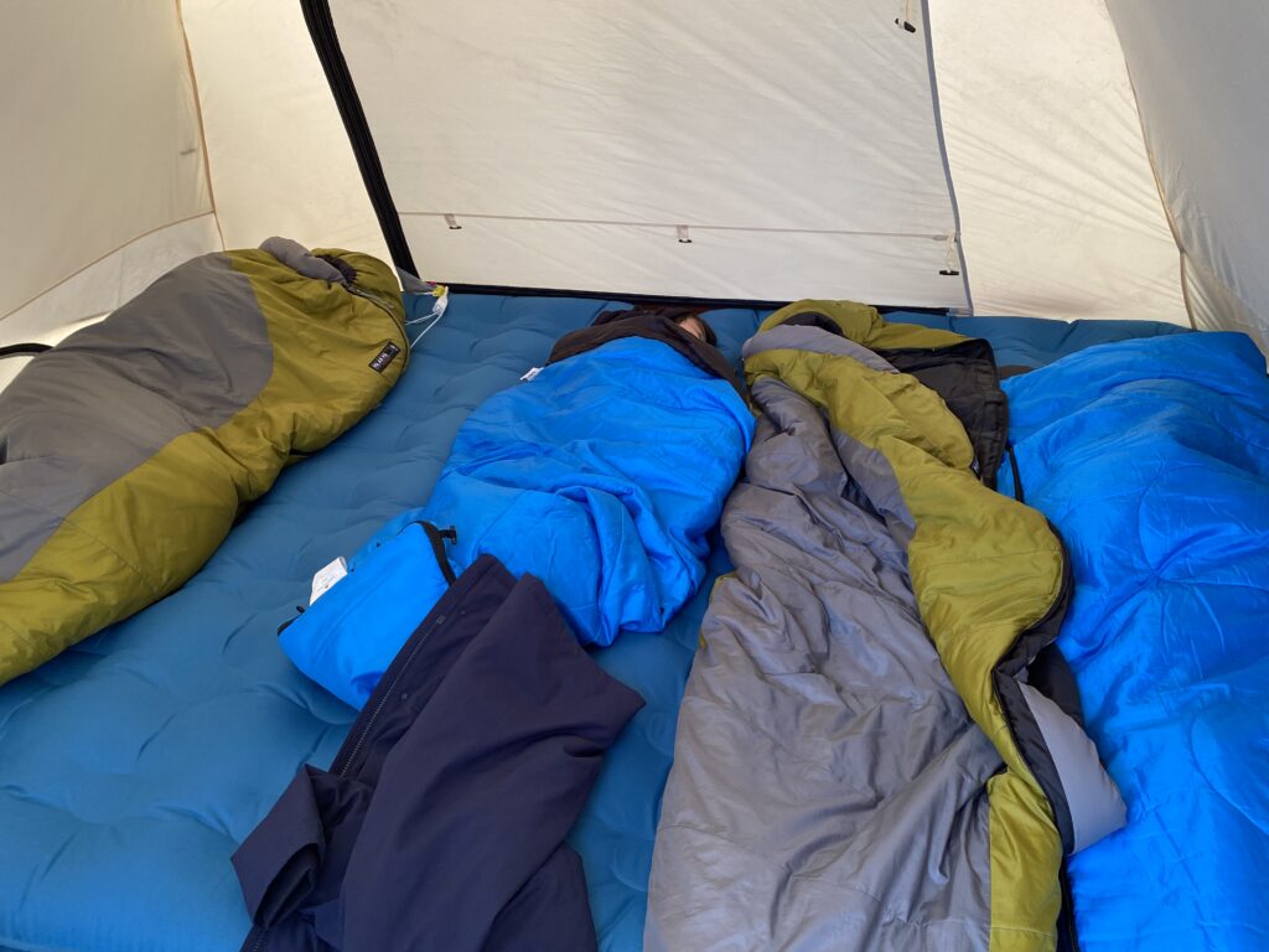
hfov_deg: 67.3
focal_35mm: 26
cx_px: 634
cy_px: 476
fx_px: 953
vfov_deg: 53.1
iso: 125
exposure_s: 1/114
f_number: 1.8
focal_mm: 4.25
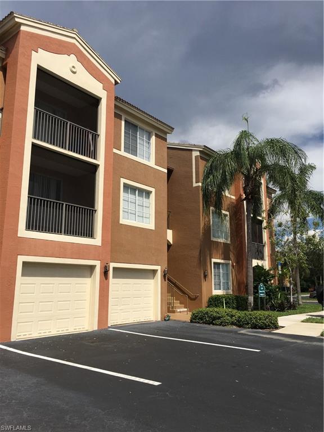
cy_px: 216
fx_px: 362
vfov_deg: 61.7
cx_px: 162
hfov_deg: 48.2
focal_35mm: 29
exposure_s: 1/3344
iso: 25
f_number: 2.2
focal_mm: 4.15
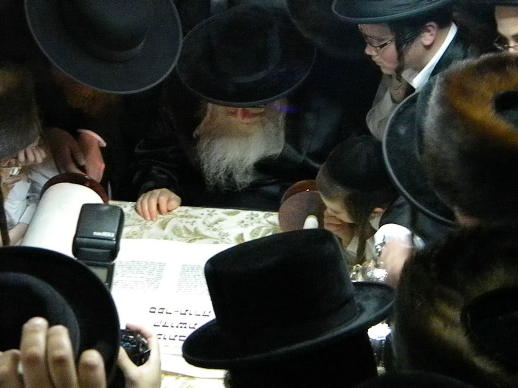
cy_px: 194
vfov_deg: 21.9
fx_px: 1003
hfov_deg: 29.0
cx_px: 259
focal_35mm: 67
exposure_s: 1/32.2
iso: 3200
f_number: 4.3
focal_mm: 12.2
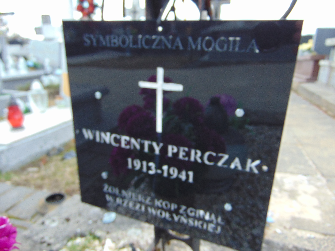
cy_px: 126
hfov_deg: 69.4
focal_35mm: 25
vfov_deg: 54.9
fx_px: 242
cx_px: 168
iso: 80
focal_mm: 4.5
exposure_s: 1/125
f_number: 3
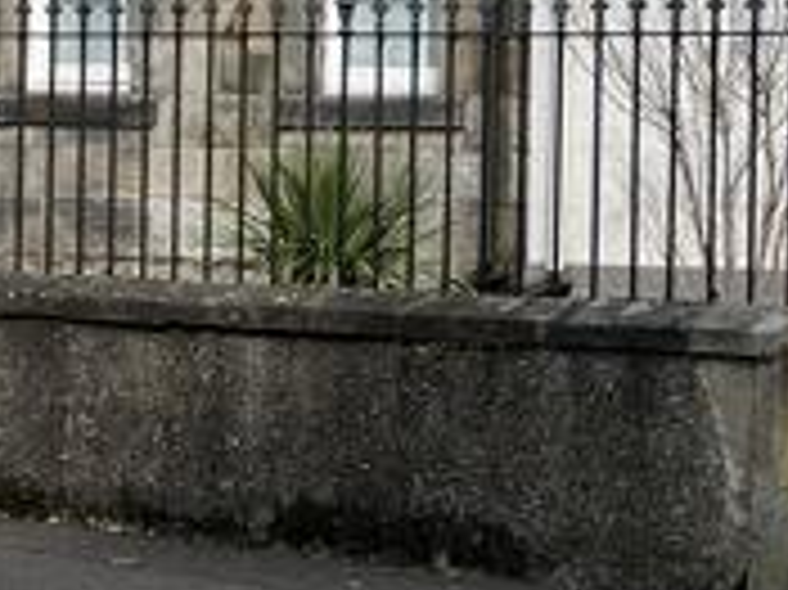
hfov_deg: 12.1
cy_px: -234
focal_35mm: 152
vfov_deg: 9.5
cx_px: 1342
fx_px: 3458
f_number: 1.6
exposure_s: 1/3311
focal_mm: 5.1
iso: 50
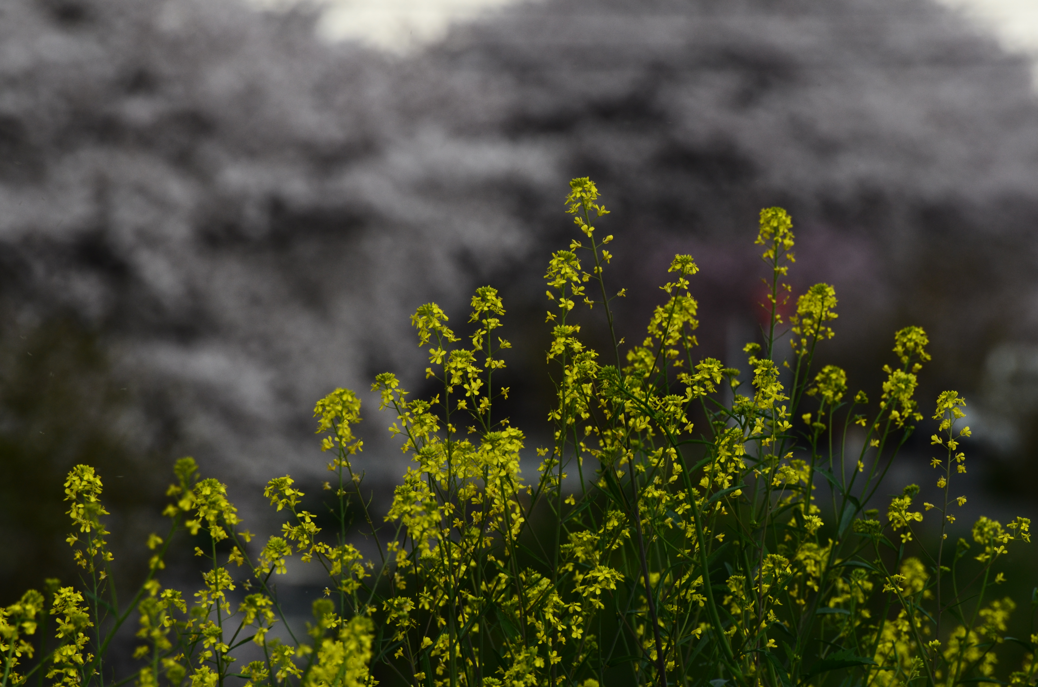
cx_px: 519
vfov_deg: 3.0
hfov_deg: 4.6
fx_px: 12948
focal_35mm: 450
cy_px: 344
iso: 400
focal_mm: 300
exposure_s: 1/160
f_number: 9
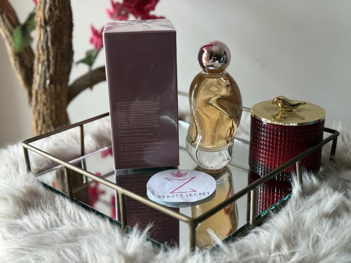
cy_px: 132
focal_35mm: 48
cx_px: 176
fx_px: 487
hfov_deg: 39.7
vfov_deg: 30.3
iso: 100
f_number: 1.78
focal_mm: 6.76
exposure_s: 1/111
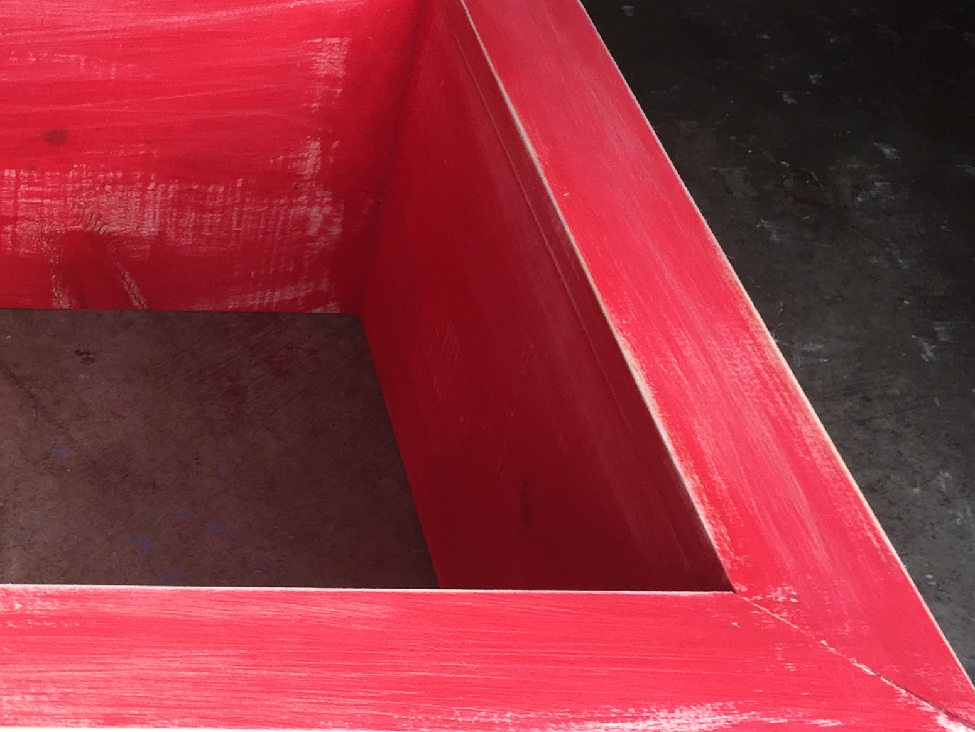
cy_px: 417
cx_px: 3
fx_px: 1718
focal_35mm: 61
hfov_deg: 29.6
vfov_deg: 24.0
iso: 40
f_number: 2.2
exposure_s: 1/60
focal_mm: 4.15
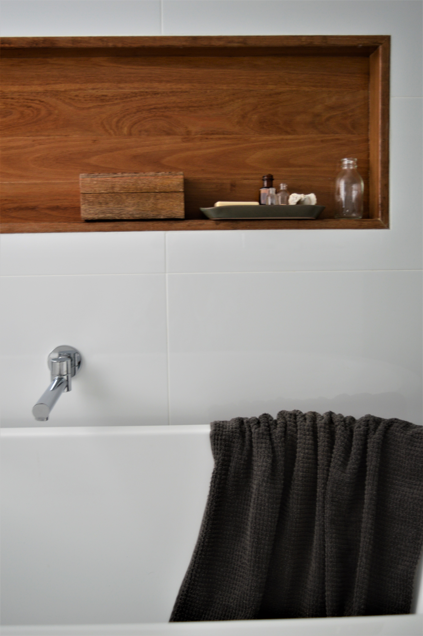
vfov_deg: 49.6
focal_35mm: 39
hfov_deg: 34.1
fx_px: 689
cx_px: 212
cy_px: 318
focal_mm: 26
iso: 200
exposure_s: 1/40
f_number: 4
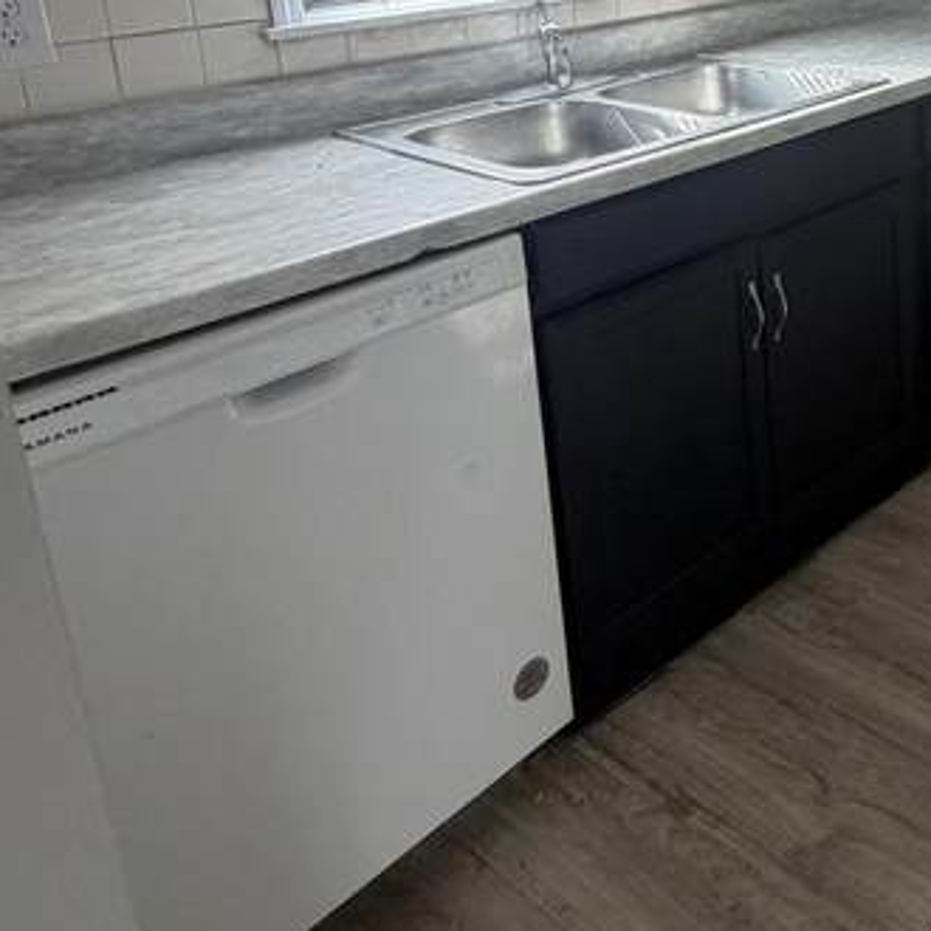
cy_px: 130
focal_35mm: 36
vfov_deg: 42.9
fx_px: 1095
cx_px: 923
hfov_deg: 40.5
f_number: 2.2
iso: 125
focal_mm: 2.22
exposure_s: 1/121
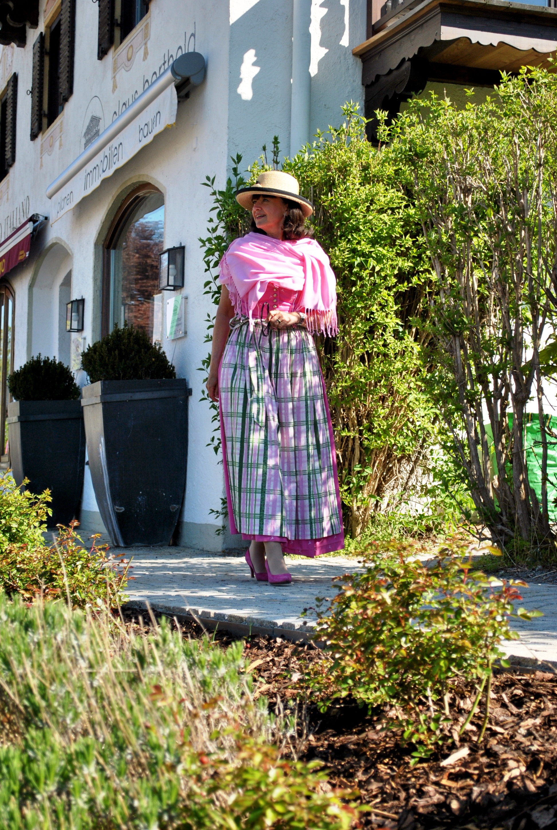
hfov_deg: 22.7
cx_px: 278
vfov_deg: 33.3
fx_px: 1386
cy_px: 415
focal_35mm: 60
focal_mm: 40
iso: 140
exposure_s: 1/500
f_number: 5.3
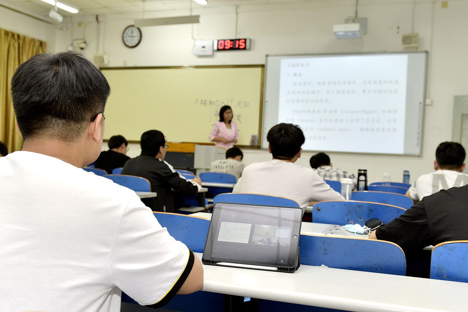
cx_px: 234
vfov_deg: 38.9
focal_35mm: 34
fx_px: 442
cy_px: 156
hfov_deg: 55.8
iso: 320
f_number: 5.6
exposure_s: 1/60
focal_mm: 34
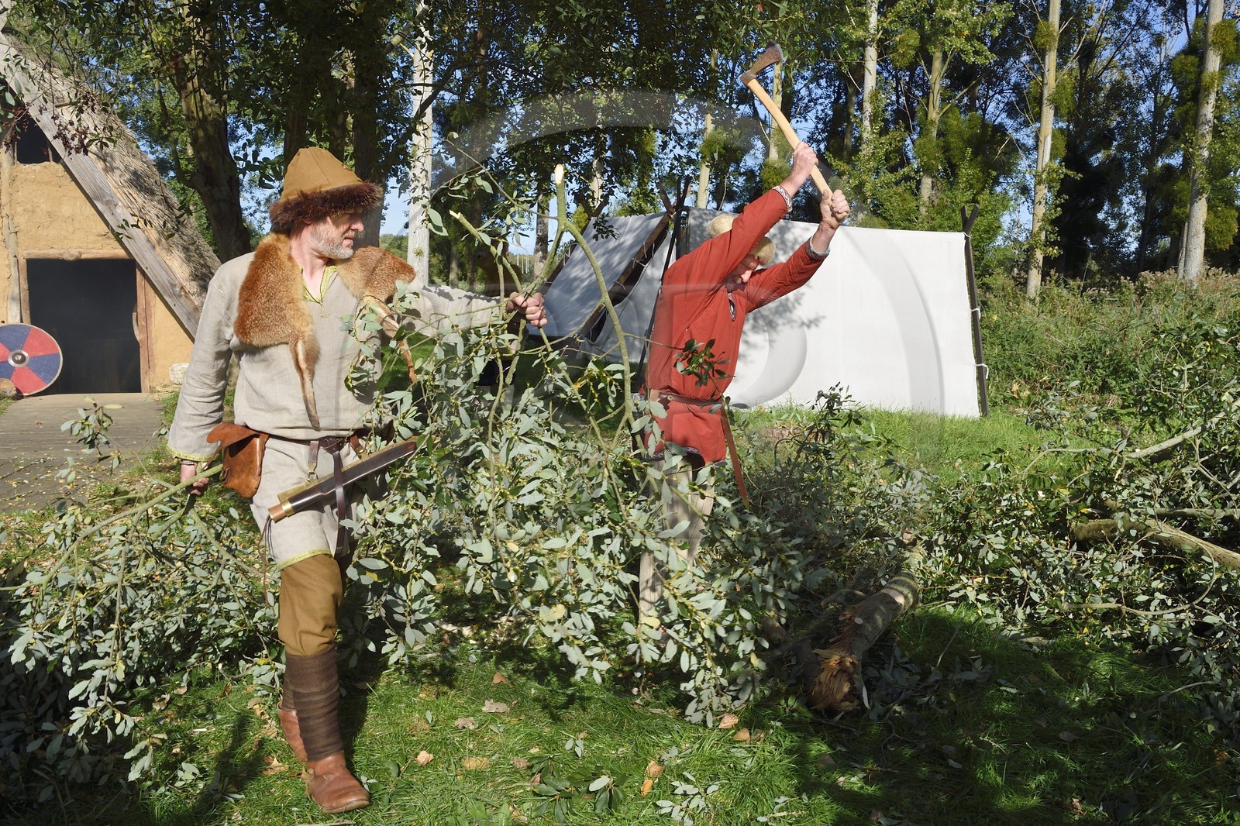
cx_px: 620
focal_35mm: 24
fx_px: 826
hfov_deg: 73.8
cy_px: 413
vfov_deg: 53.1
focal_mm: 24
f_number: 16
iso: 400
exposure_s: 1/320
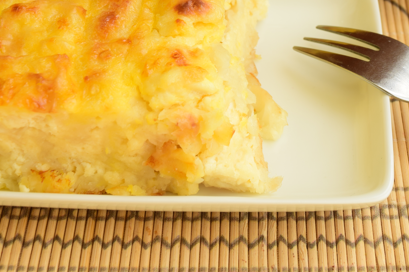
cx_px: 264
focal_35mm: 76
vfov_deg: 17.6
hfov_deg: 26.5
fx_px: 863
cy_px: 6
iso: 100
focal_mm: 24
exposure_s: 1/40
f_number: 8
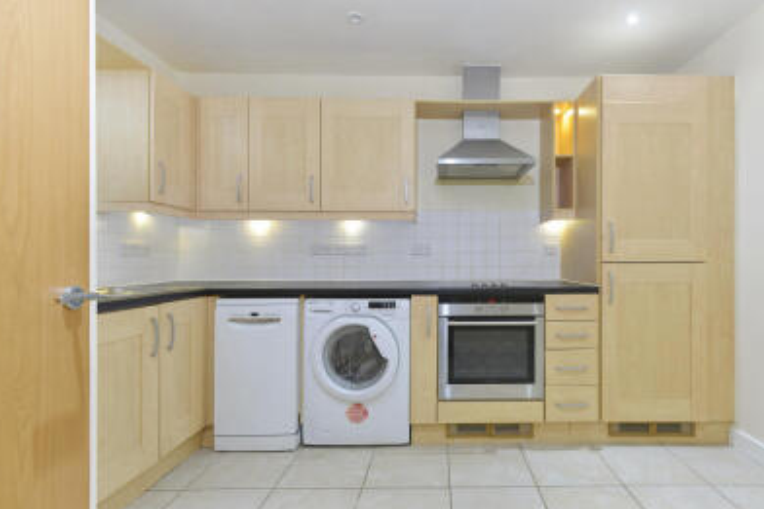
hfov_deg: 92.3
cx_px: 450
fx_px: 361
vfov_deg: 70.4
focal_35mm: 17
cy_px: 260
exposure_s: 1/15
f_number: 7.1
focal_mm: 14
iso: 400
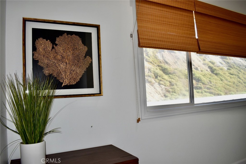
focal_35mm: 27
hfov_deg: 67.4
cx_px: 123
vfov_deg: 47.9
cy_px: 82
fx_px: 185
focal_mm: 18
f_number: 5
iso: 250
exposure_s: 1/200
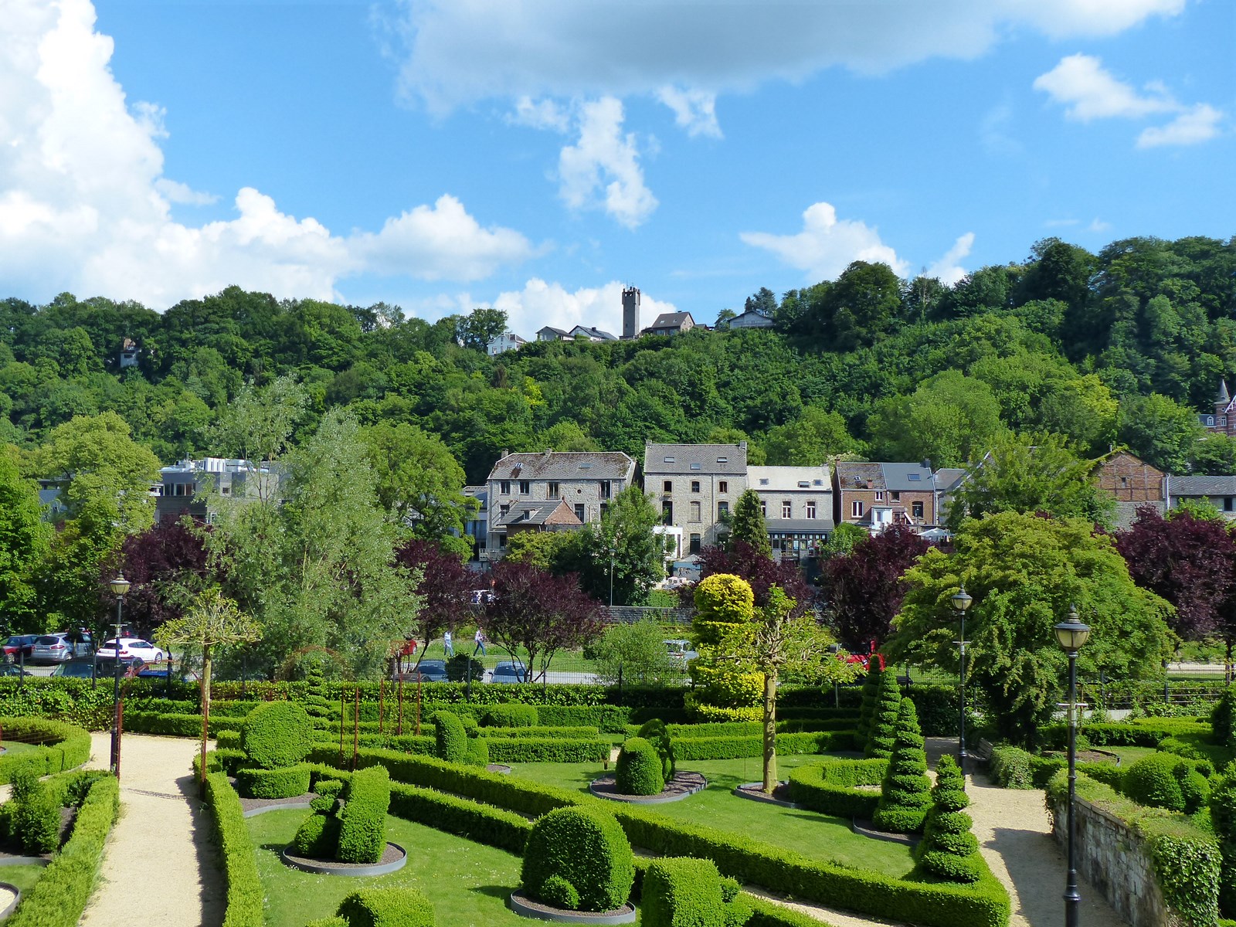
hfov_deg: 50.1
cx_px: 618
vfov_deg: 38.7
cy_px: 464
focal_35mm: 37
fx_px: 1321
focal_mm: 6.4
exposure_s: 1/2000
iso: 200
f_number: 2.8
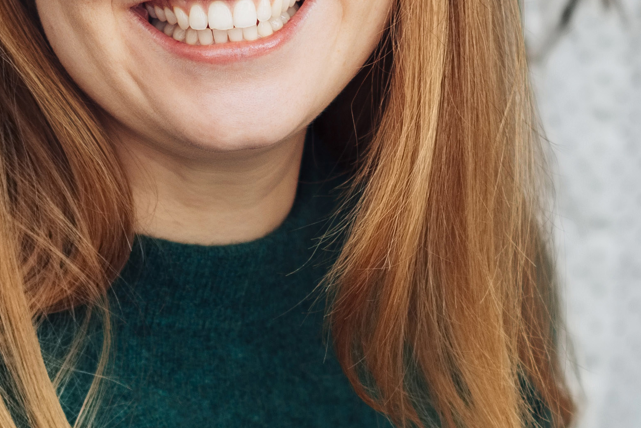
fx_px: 5004
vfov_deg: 4.9
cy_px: 412
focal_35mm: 281
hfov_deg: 7.3
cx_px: -1
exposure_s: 1/160
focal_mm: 55
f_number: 2.5
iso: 100
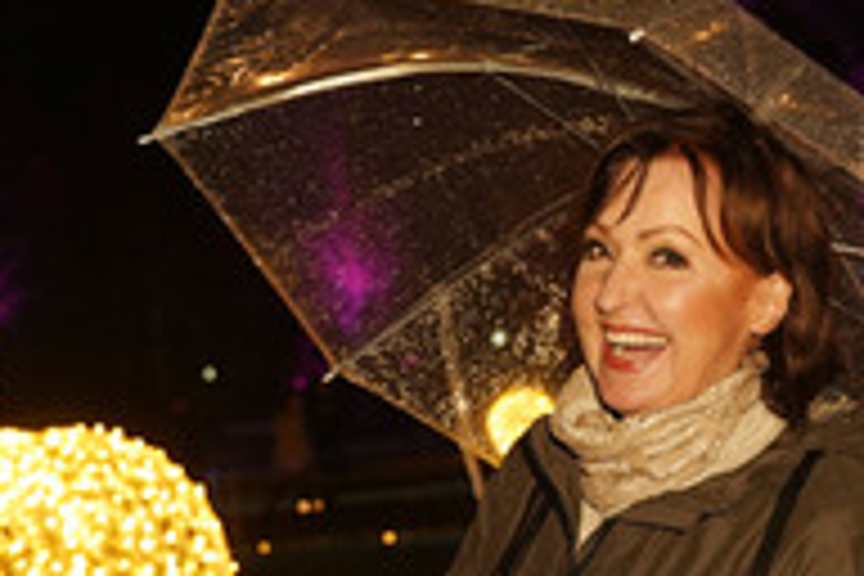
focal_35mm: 75
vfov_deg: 18.0
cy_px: 490
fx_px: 1800
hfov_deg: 26.8
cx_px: 601
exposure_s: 1/60
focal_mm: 32
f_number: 2.8
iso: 1600
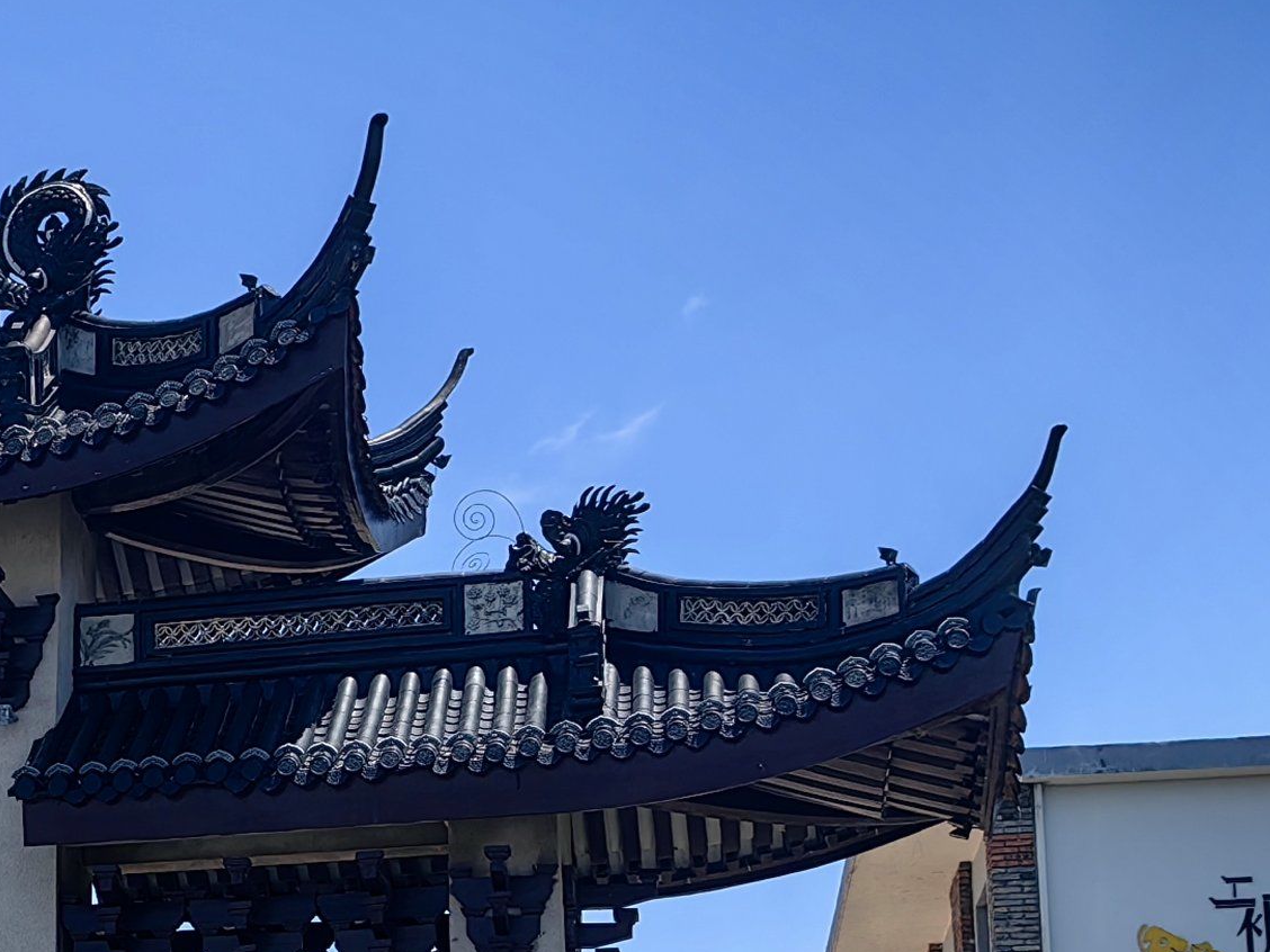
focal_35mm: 92
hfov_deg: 20.1
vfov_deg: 15.6
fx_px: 3375
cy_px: 1056
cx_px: -199
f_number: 2
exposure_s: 1/2500
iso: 50
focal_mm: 5.75
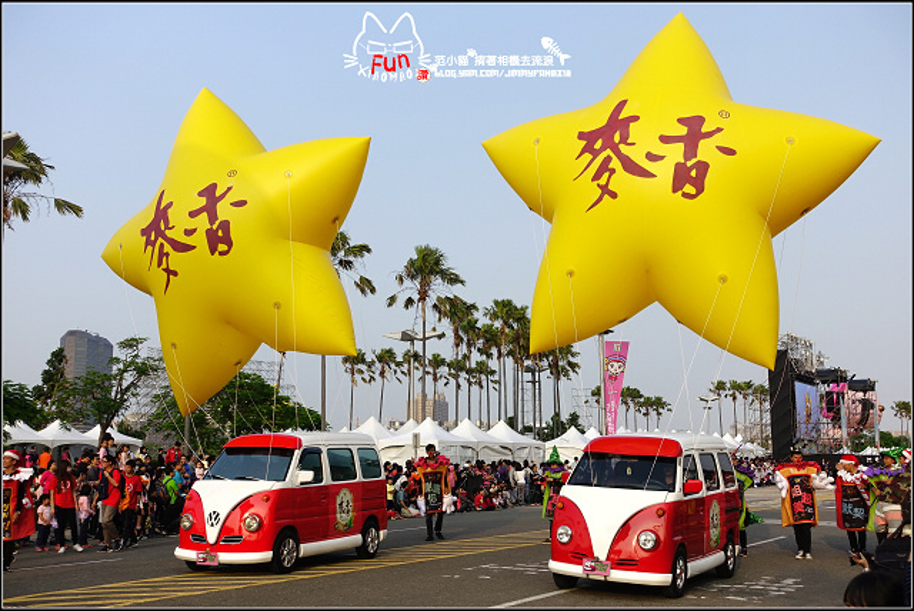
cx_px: 457
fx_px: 1093
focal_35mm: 43
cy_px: 306
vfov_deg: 31.3
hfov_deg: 45.4
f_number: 4
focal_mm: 15.74
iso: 125
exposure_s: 1/800
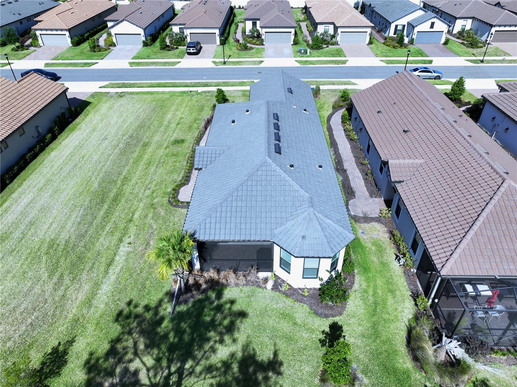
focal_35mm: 24
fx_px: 358
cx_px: 258
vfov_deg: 56.8
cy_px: 194
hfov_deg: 71.6
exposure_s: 1/320
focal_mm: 12.29
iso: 100
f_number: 3.2
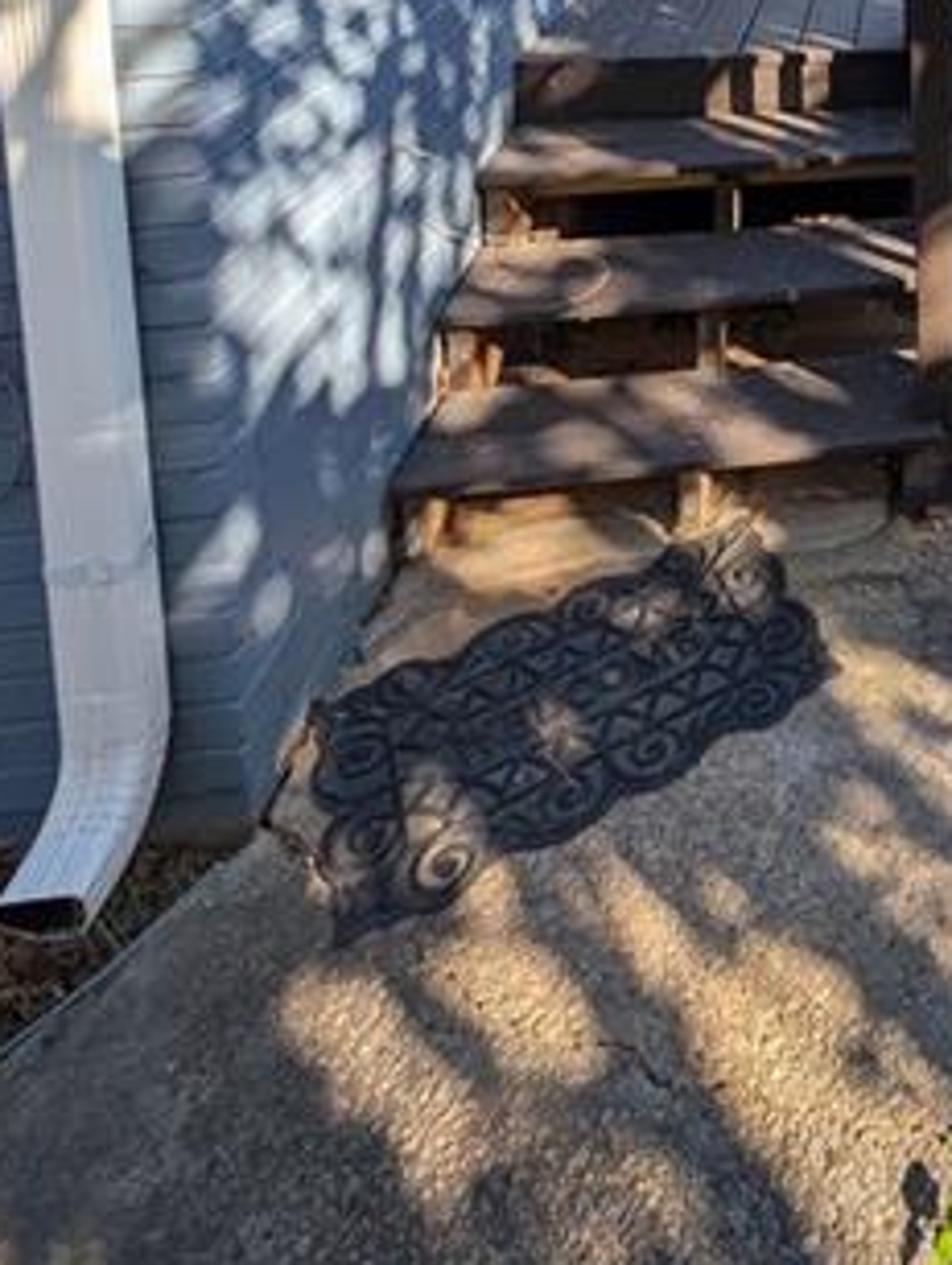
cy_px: -239
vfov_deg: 41.6
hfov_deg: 39.0
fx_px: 1098
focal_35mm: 30
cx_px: 1034
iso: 41
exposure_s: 1/680
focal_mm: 2.23
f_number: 1.95
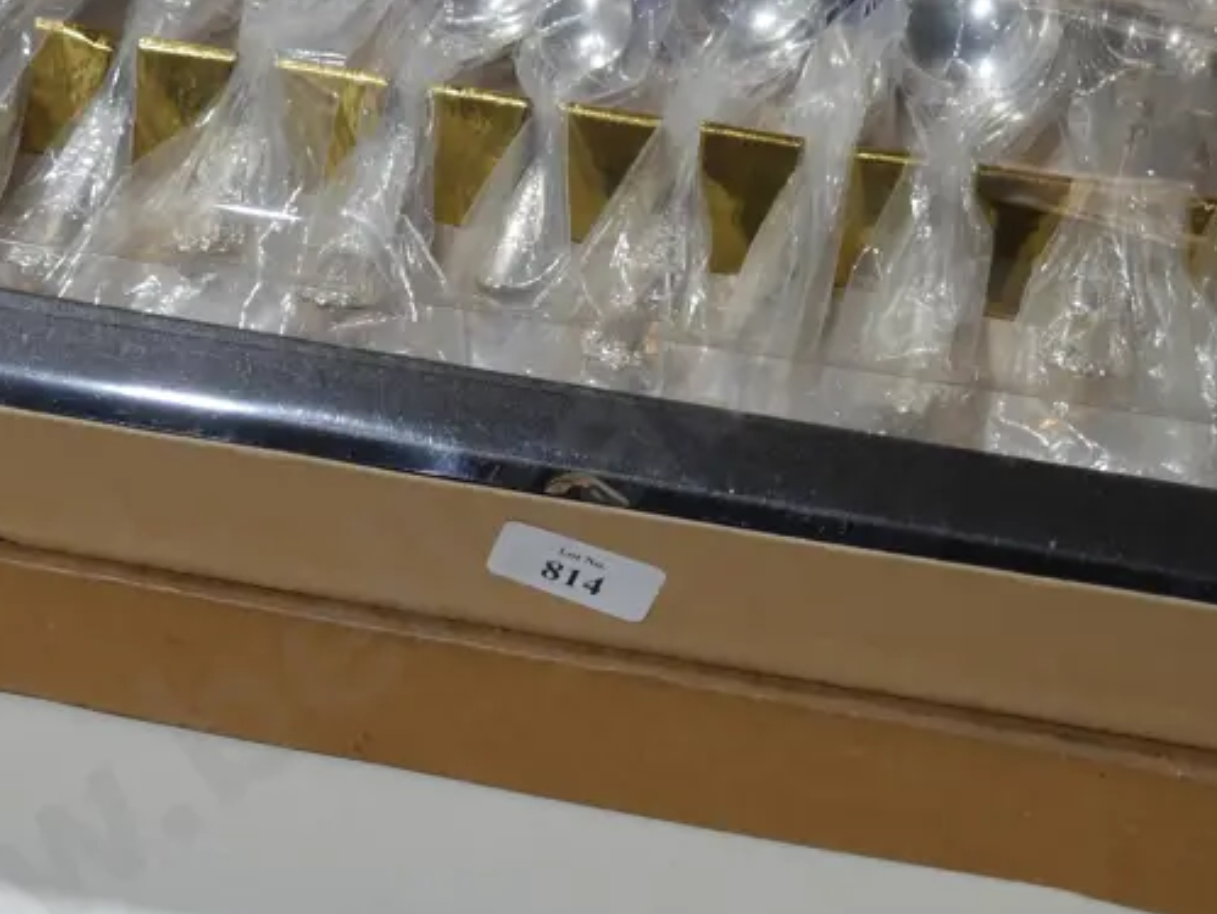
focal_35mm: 78
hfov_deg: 25.0
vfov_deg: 18.9
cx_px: 727
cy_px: 362
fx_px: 2744
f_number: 4.1
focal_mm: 19
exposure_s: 1/100
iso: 200
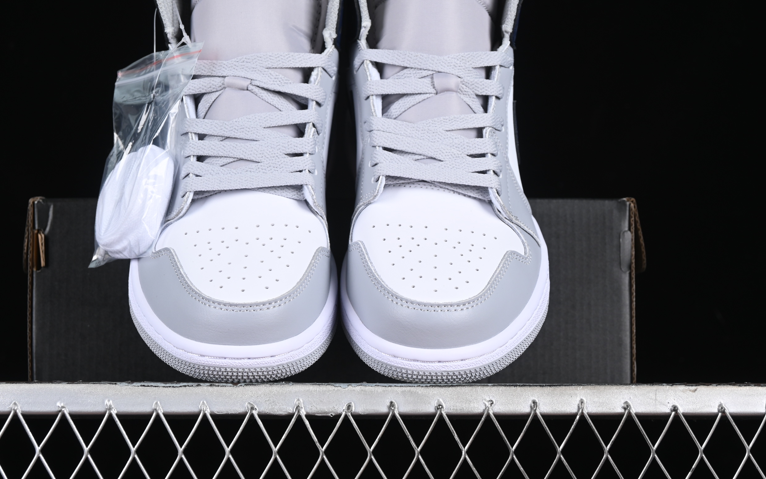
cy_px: 203
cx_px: 342
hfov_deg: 24.1
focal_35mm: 86
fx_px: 1796
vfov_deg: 15.2
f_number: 7.1
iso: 160
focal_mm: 50
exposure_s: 1/80
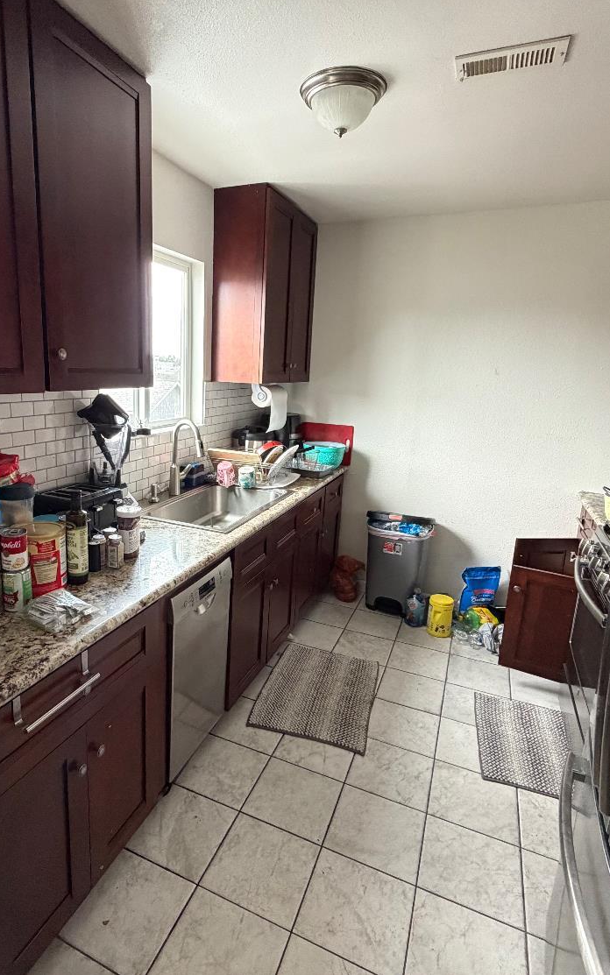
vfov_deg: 85.1
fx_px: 532
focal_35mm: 20
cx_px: 243
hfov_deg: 59.2
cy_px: 485
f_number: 2.2
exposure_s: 1/60
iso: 400
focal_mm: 2.22
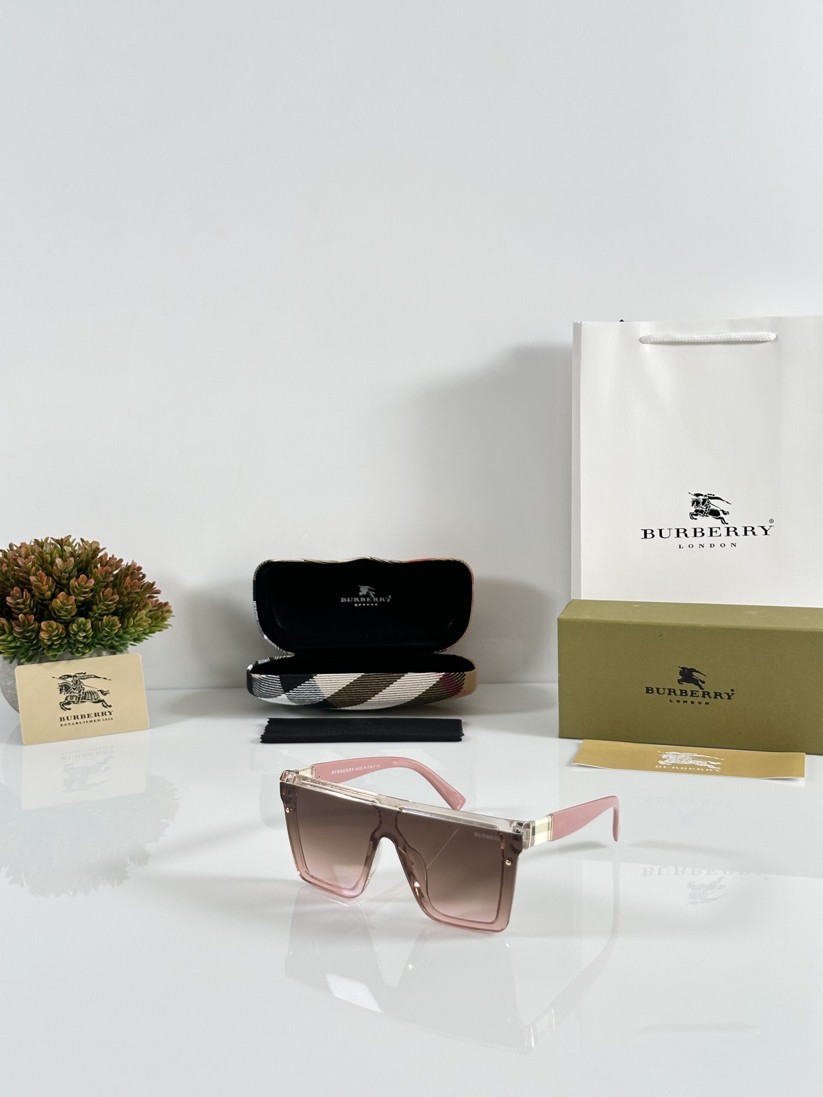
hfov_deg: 30.3
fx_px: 1522
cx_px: 412
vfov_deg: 39.7
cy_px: 548
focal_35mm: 48
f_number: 1.78
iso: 64
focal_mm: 6.86
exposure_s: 1/100
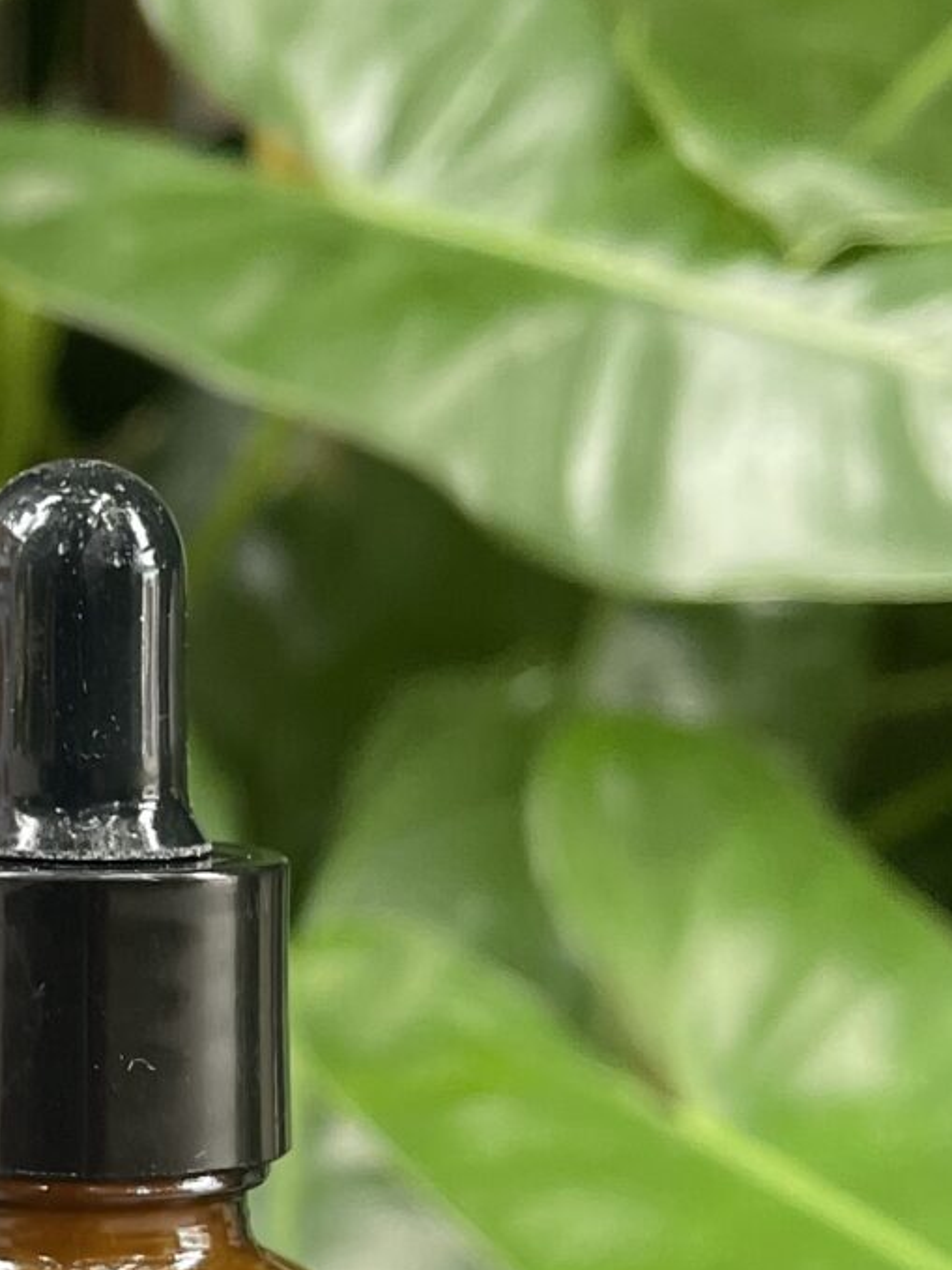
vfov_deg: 20.0
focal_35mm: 98
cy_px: 739
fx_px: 3595
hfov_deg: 14.2
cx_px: -434
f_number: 1.6
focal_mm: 5.1
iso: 80
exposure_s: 1/121
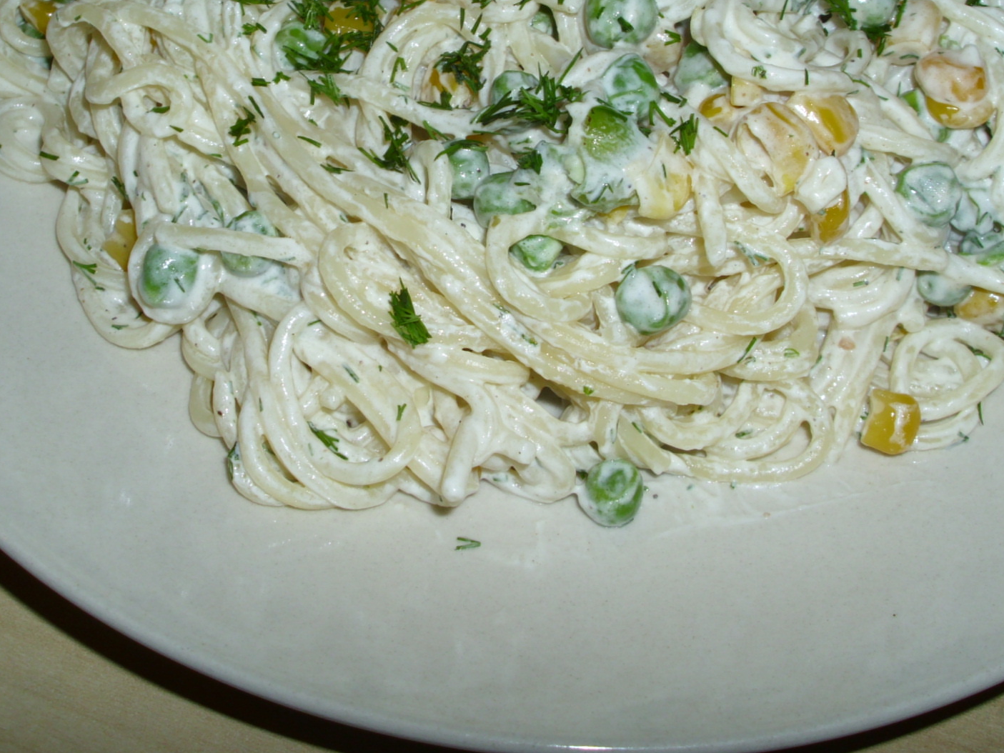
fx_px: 1479
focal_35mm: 51
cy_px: 208
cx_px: 588
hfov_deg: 37.4
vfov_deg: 28.2
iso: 100
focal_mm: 6.2
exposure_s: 1/60
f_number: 4.3
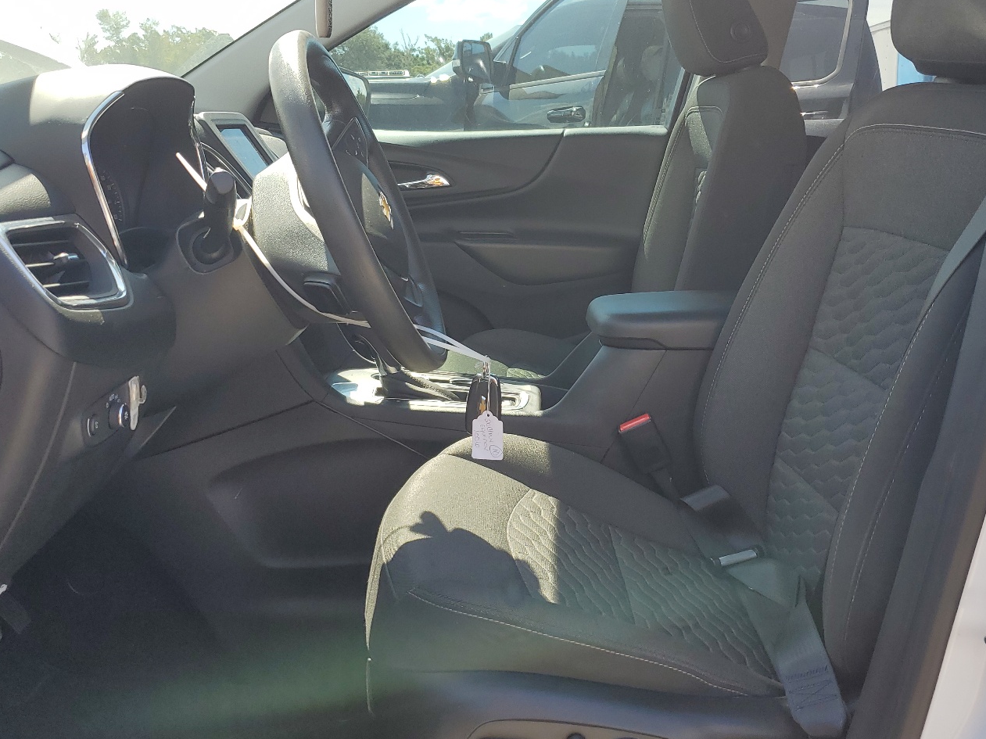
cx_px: 537
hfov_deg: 55.3
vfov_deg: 42.9
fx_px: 940
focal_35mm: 33
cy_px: 326
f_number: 1.5
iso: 50
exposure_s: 1/667
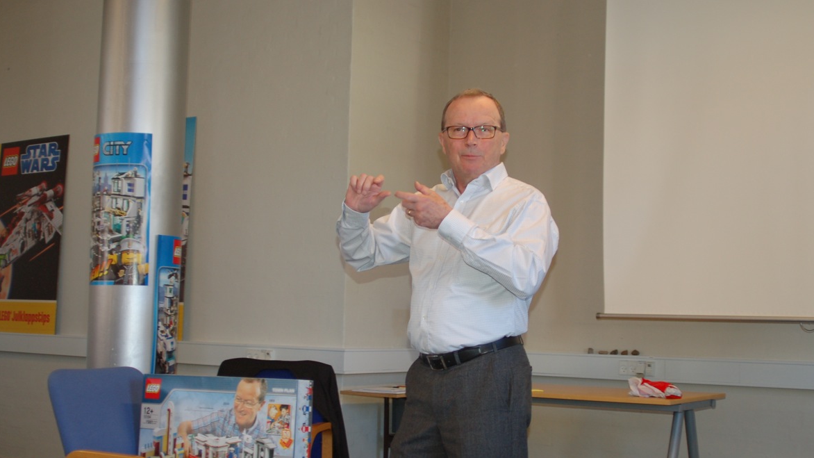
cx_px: 419
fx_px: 1036
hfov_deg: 42.9
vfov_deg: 24.9
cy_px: 262
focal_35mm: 48
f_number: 2.8
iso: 400
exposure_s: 1/100
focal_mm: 28
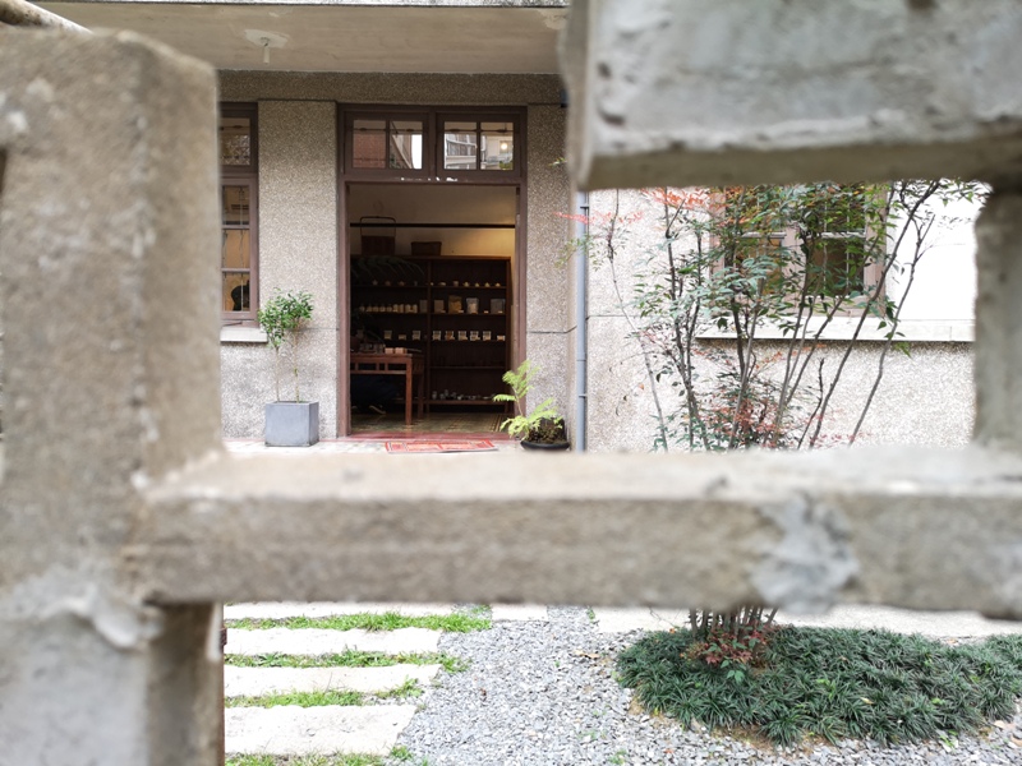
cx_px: 511
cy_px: 383
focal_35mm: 27
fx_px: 797
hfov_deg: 65.3
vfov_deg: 51.4
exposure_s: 1/50
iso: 125
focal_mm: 3.95
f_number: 1.8
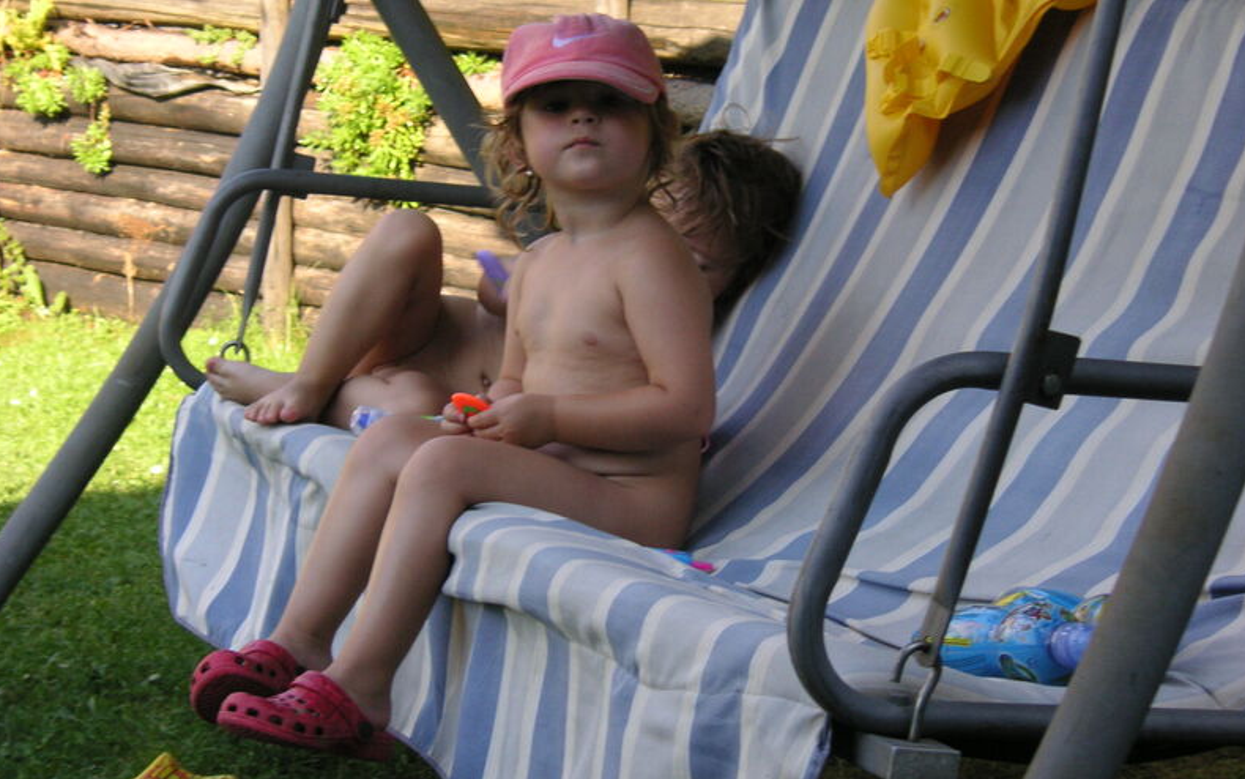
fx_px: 3495
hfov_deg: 20.2
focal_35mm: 103
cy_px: 309
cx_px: 622
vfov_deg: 12.7
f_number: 4.9
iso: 50
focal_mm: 15.9
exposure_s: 1/90
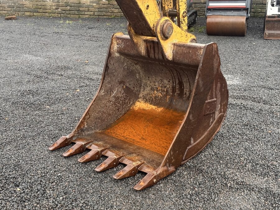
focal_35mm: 48
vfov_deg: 30.3
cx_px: 140
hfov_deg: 39.7
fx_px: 388
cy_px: 105
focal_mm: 6.86
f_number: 1.78
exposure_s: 1/60
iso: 160
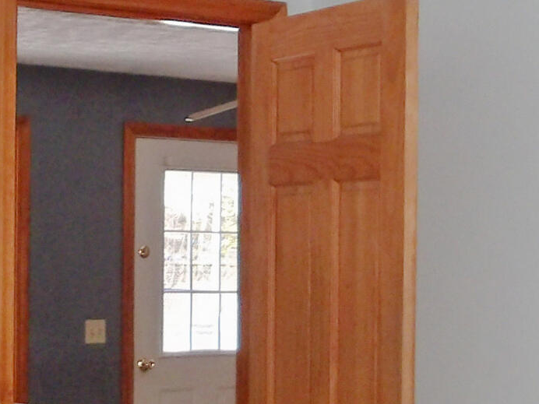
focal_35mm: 117
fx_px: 1822
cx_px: 336
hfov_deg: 16.8
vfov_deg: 12.6
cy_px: 309
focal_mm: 4.9
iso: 200
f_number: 3
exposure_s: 1/60
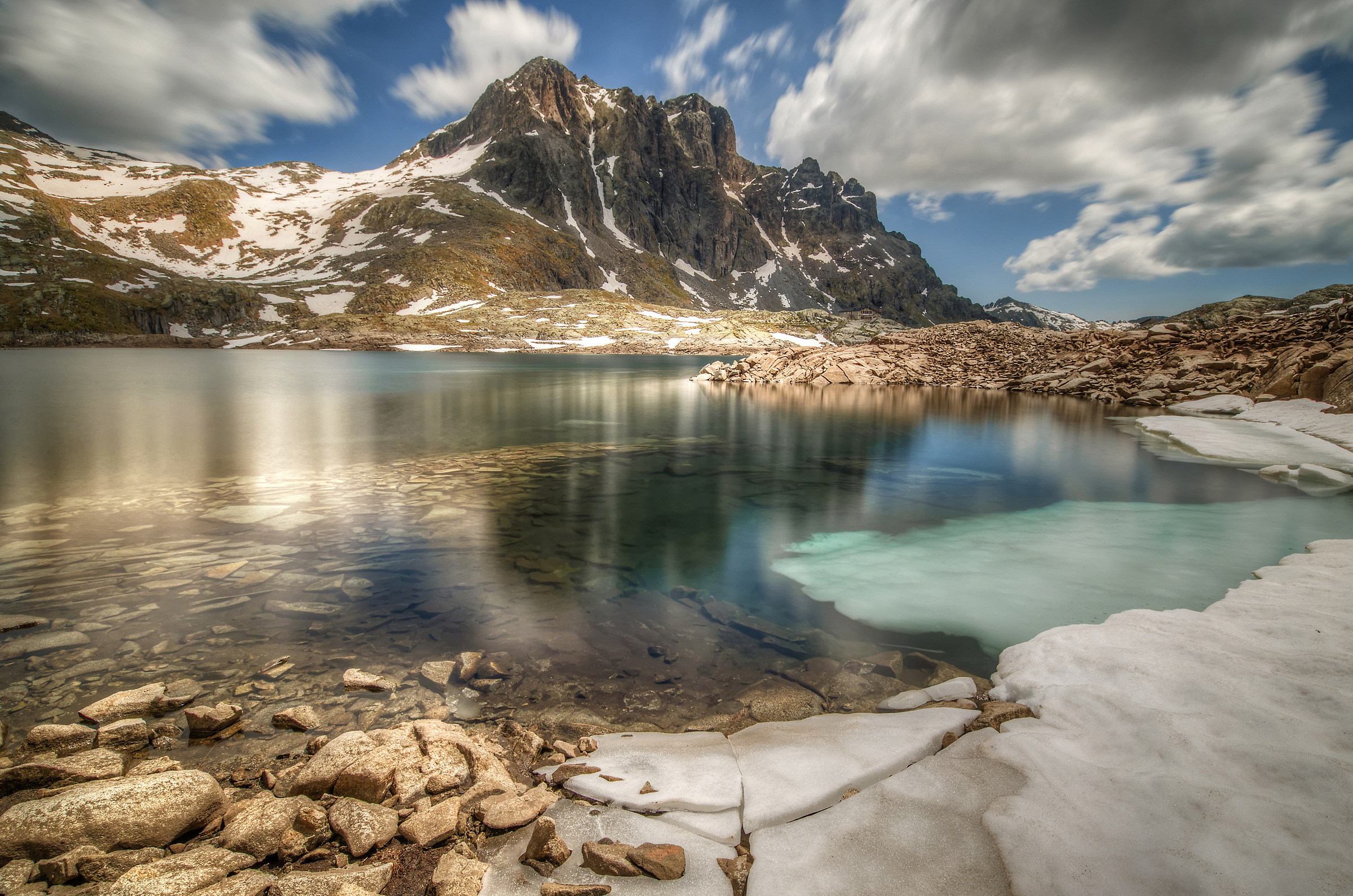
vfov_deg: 67.1
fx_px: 675
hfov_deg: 90.1
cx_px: 676
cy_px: 448
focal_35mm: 18
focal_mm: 12
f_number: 10
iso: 100
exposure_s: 17
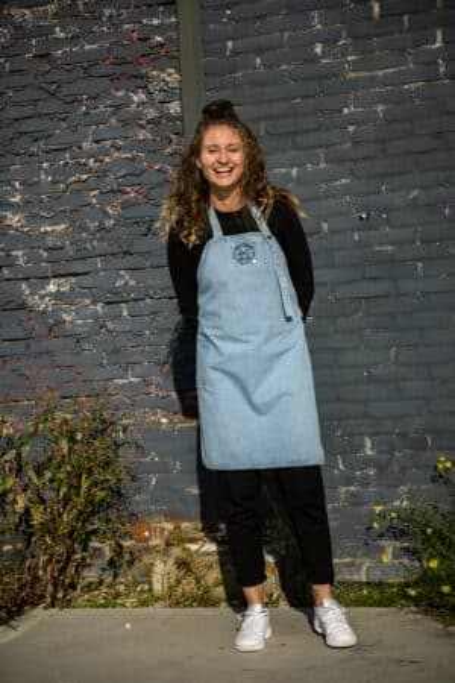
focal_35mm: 66
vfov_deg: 30.5
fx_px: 1251
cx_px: 228
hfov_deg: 20.6
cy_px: 342
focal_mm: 66
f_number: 2.8
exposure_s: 1/2500
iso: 100
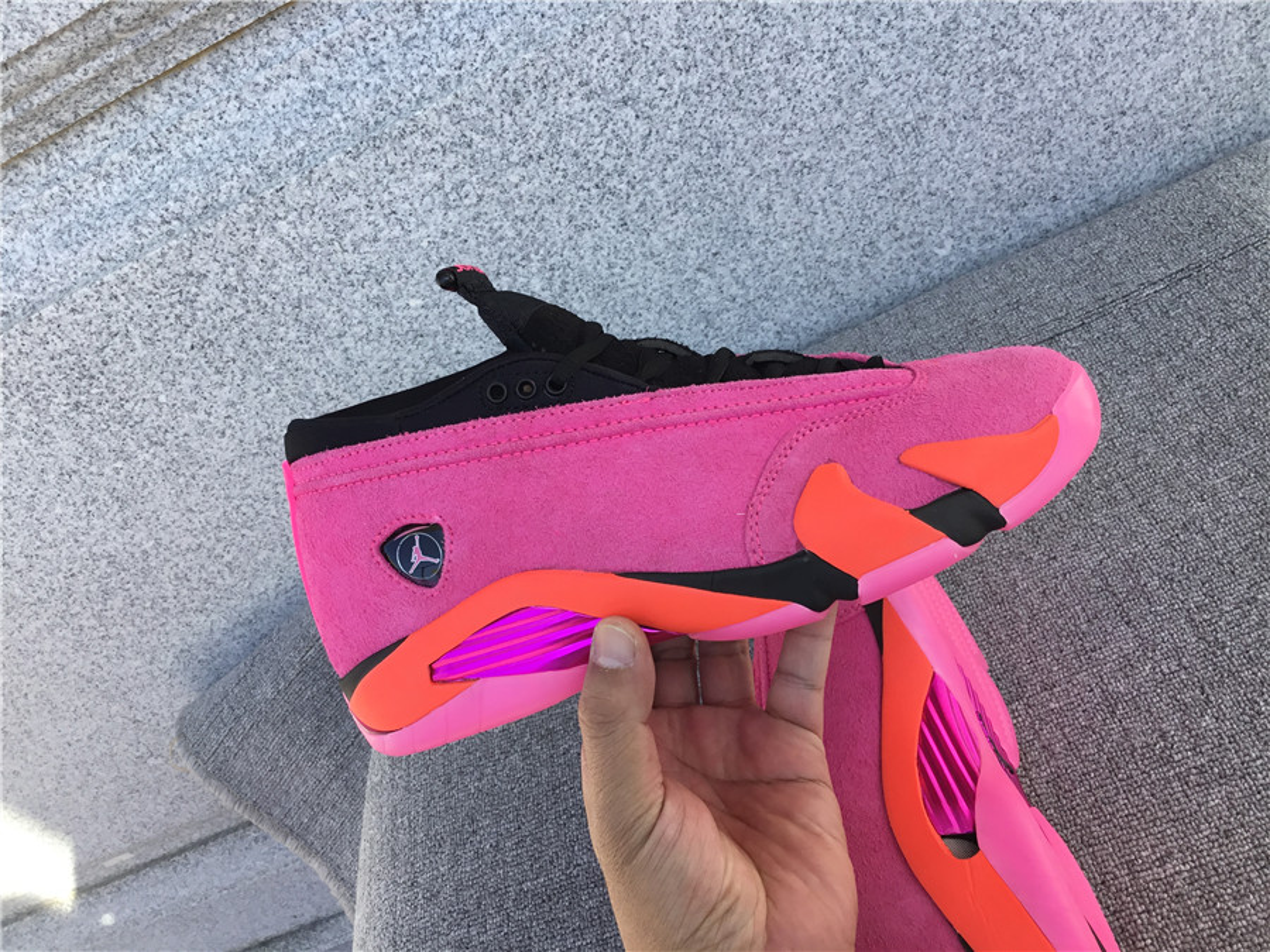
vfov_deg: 45.4
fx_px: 1137
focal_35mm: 31
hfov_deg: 58.4
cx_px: 635
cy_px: 476
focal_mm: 3.3
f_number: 2.4
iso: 25
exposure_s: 1/265
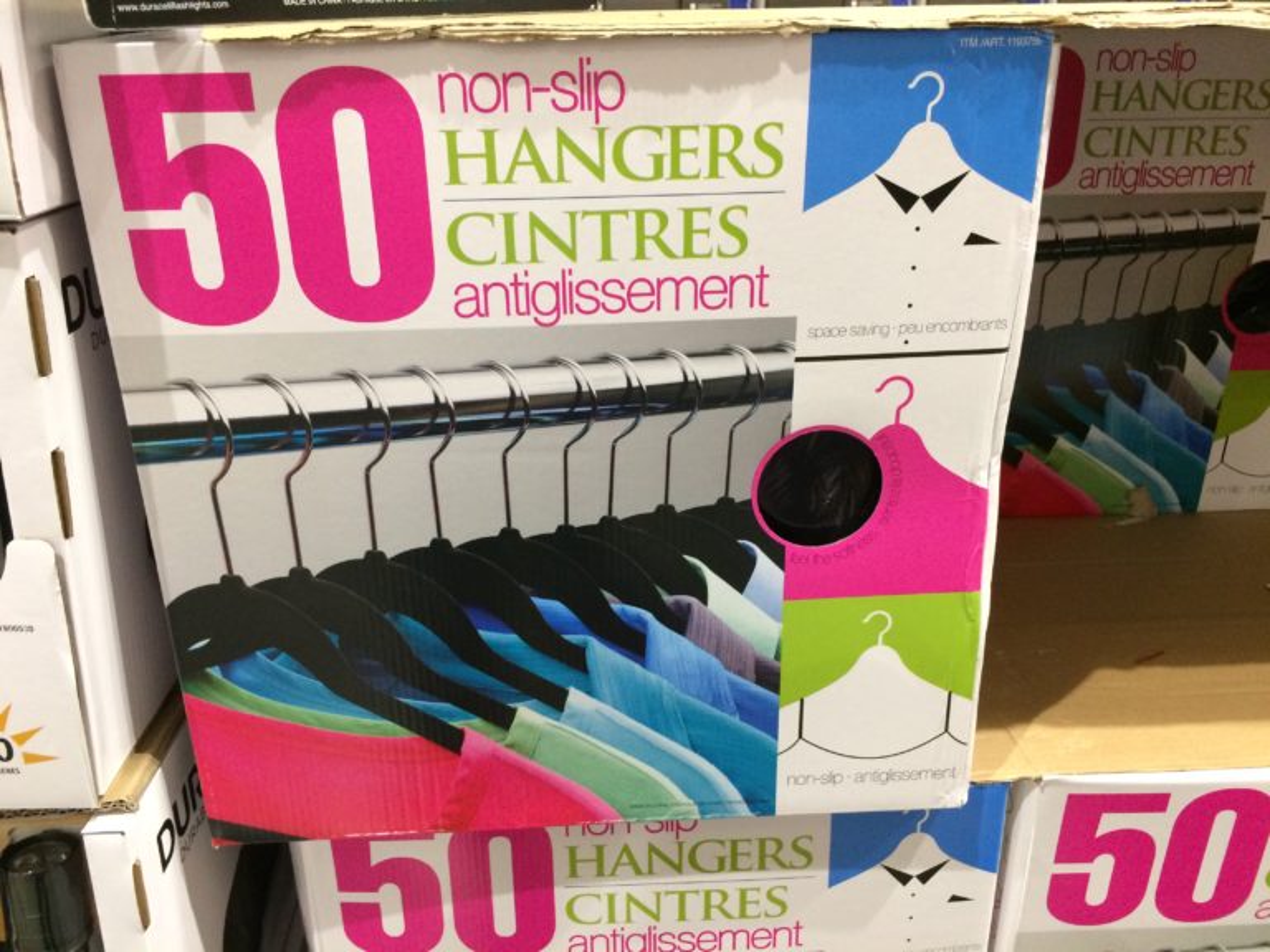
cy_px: 476
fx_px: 1064
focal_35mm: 29
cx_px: 635
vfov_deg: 48.2
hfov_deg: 61.7
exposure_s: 1/30
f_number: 2.2
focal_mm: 4.15
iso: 200
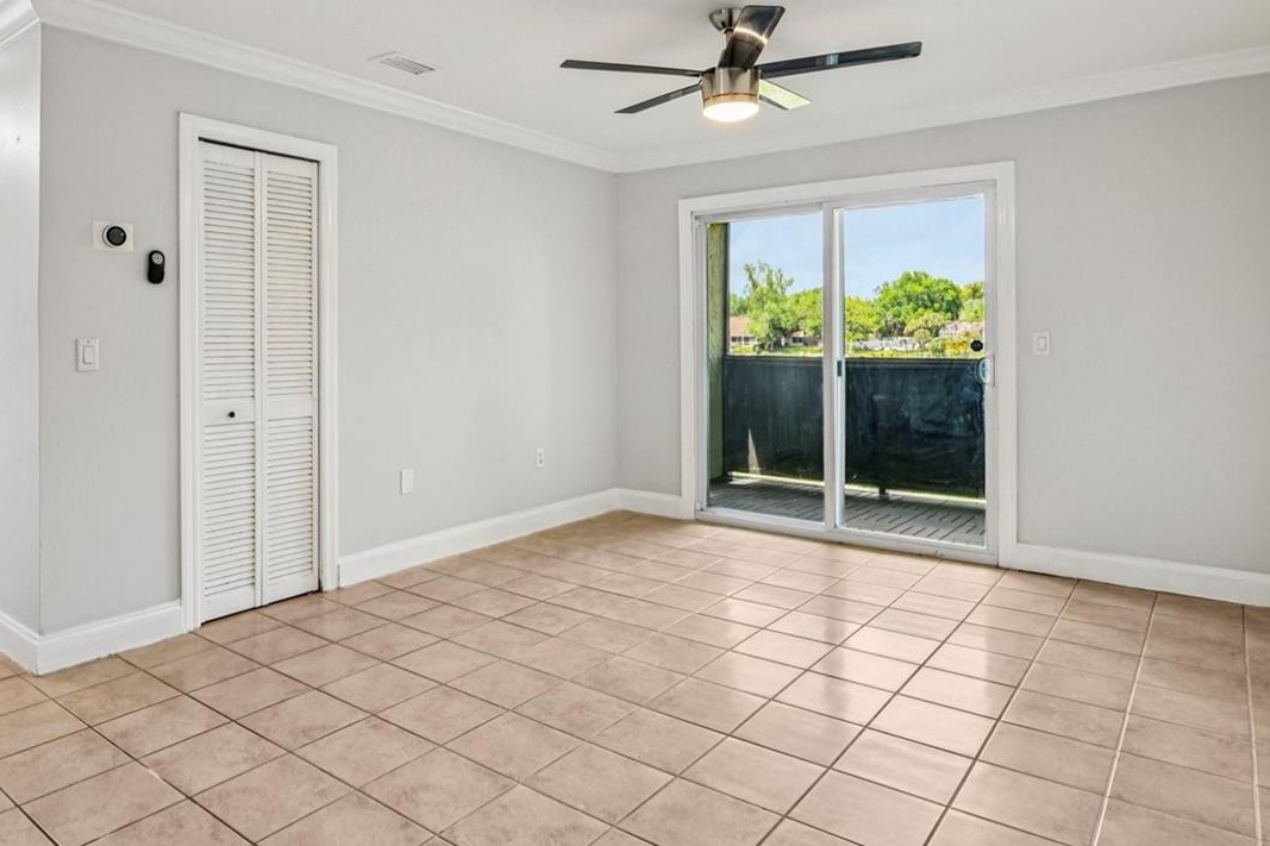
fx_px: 846
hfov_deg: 73.2
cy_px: 344
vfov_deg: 52.8
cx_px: 526
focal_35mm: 24
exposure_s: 1/13
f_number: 8
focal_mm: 16
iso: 400
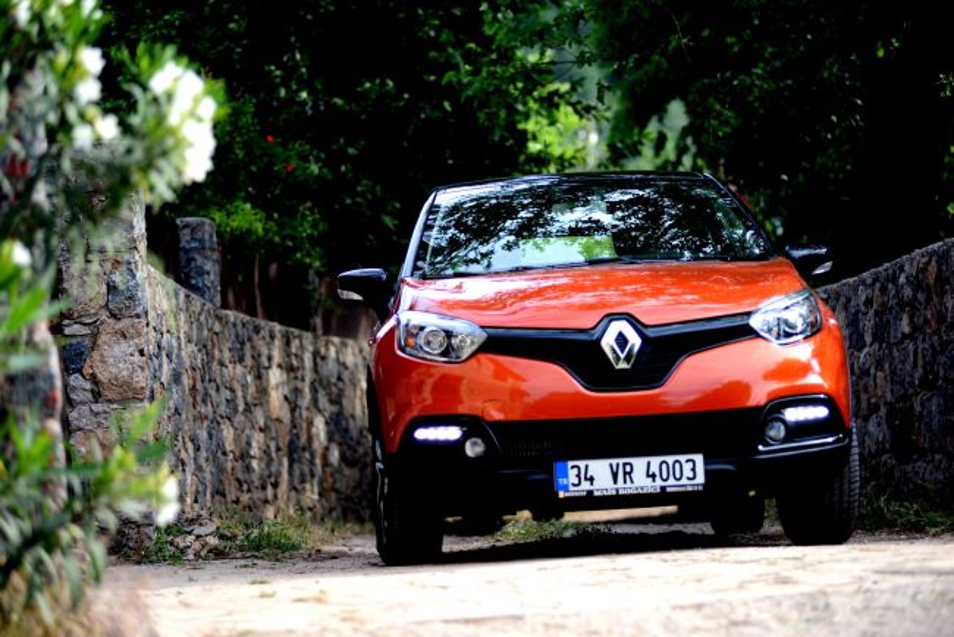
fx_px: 3314
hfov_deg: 16.4
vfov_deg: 11.0
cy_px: 318
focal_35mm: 125
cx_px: 477
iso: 200
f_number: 2.8
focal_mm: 125
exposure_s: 1/640
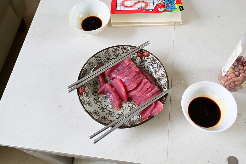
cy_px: 82
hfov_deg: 56.1
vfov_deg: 39.1
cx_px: 123
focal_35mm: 34
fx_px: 231
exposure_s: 1/40
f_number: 5
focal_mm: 22.5
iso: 560
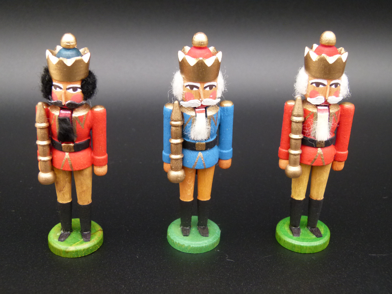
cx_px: 196
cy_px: 147
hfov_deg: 37.5
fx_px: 578
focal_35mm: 51
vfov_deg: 28.6
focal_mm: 9.2
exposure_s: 1/60
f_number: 3.2
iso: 200
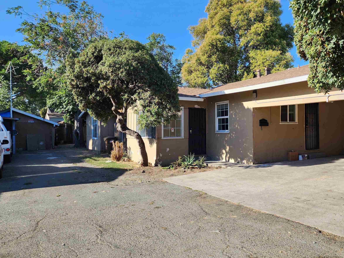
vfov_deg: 46.8
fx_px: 298
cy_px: 131
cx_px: 220
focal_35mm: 30
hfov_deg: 59.0
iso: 12
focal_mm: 6.4
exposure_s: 1/462
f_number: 1.8
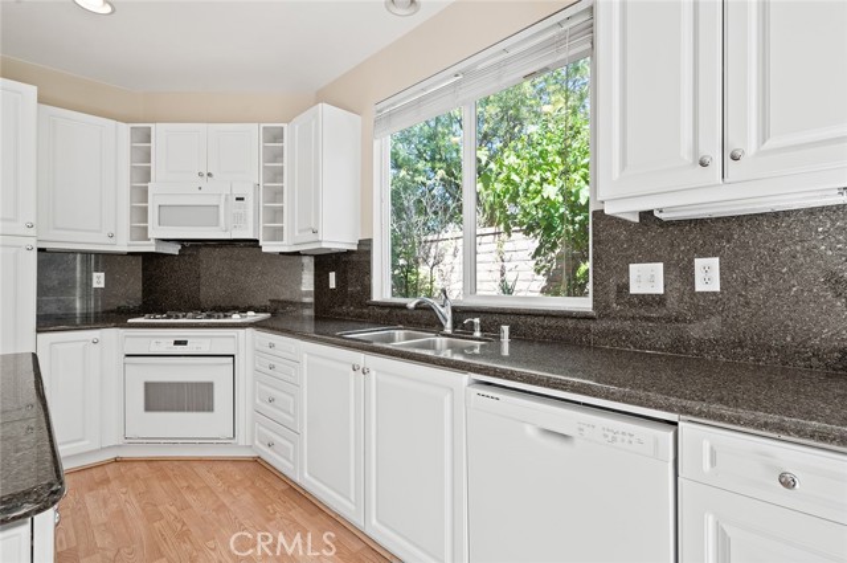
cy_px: 282
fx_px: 376
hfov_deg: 96.8
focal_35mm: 16
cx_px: 424
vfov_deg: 73.6
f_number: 8
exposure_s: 1/50
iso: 400
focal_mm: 16
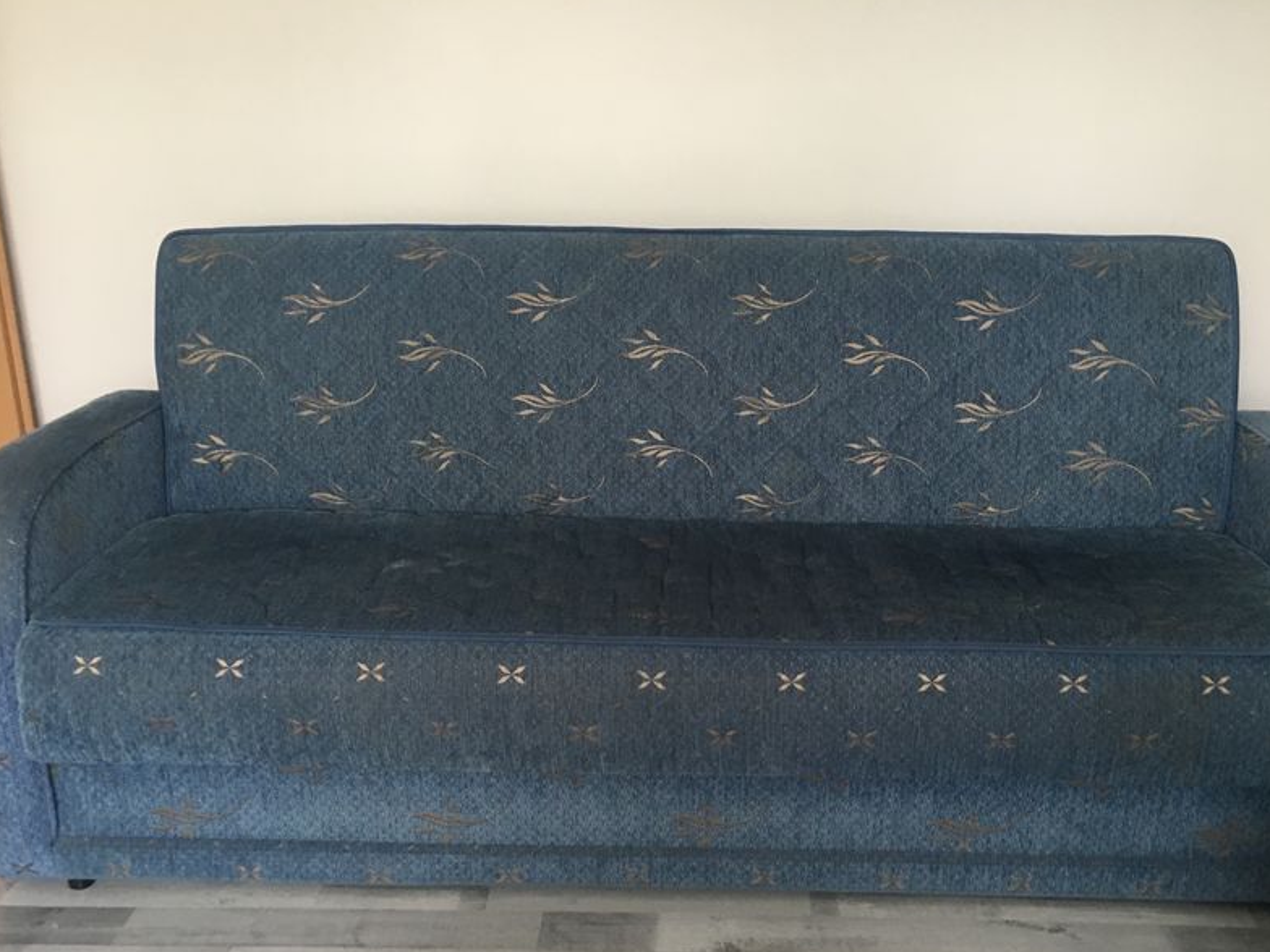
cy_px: 591
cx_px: 700
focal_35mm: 37
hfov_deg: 50.1
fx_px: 1357
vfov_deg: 38.4
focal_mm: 4.15
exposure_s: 1/33
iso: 125
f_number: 2.2
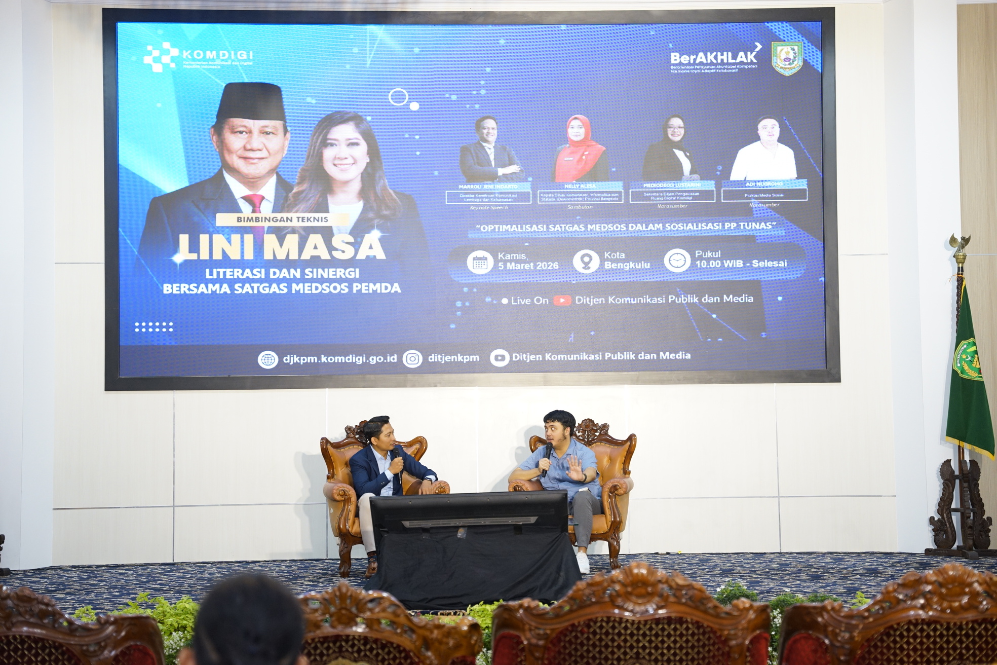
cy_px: 332
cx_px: 498
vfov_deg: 22.9
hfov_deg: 33.8
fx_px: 1639
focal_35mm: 59
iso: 1250
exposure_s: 1/100
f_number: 3.5
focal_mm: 59.2
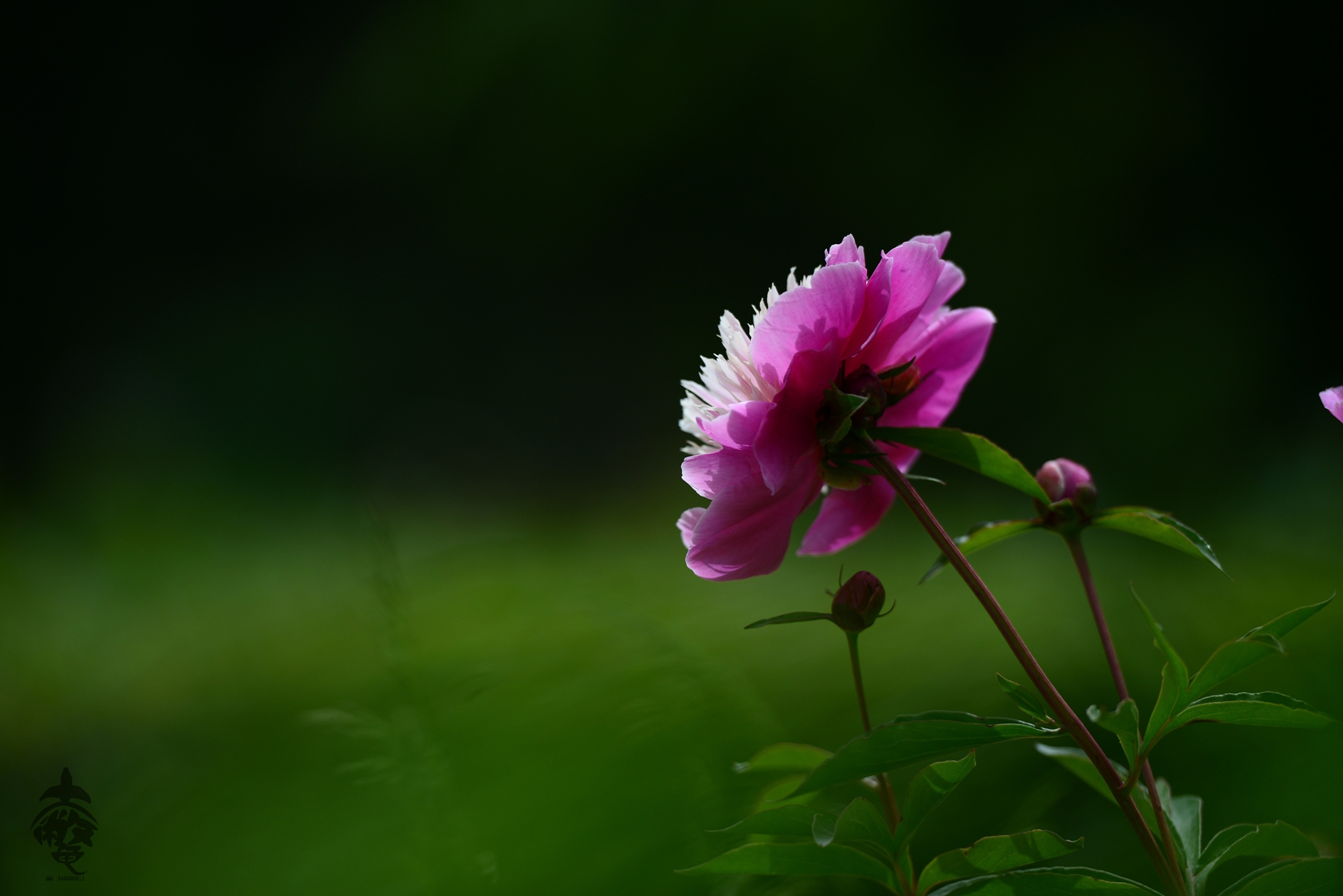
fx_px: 7463
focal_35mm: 200
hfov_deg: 10.3
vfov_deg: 6.9
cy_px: 448
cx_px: 672
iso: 160
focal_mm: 200
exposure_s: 1/5000
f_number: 2.8
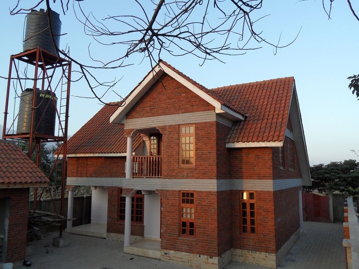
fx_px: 290
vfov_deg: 49.7
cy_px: 134
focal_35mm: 28
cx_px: 180
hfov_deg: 63.4
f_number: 3.4
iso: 80
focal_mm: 4.6
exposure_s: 1/125
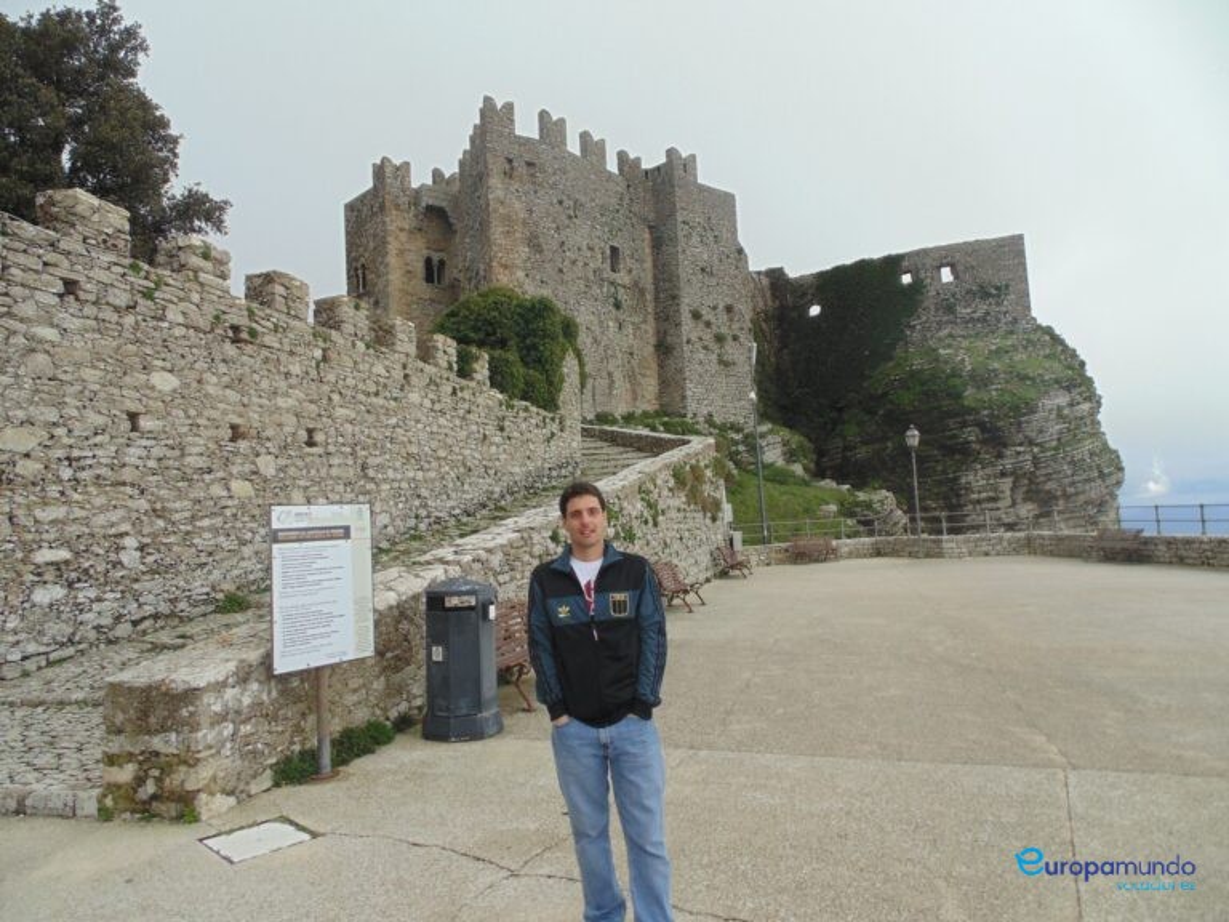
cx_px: 614
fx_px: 781
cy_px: 461
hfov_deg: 76.4
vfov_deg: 61.1
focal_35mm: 22
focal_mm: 4
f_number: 3.1
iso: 80
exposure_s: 1/500
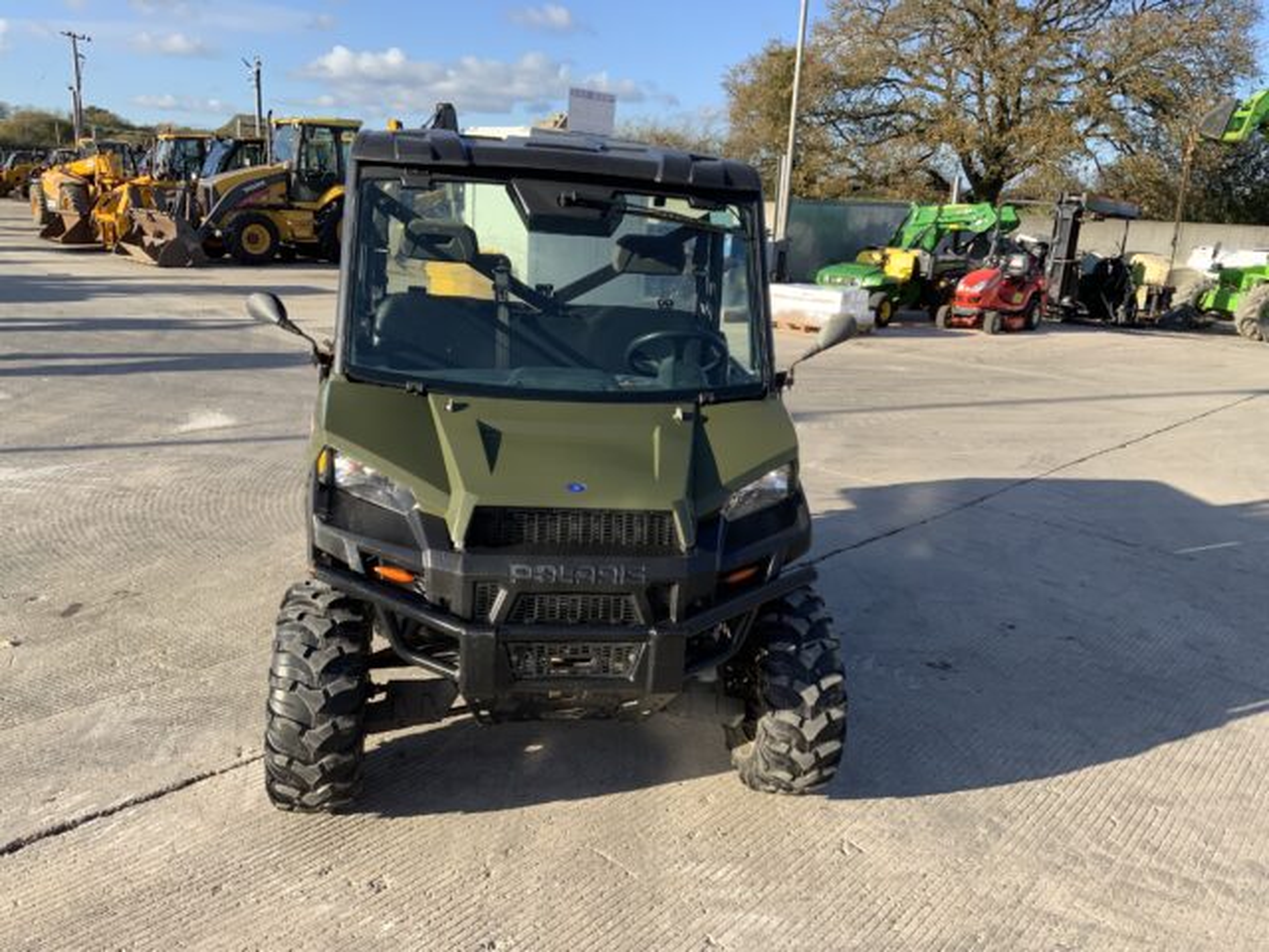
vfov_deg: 48.2
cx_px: 634
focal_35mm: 29
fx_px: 1063
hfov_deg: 61.7
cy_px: 476
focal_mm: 3
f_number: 1.8
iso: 16
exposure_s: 1/869
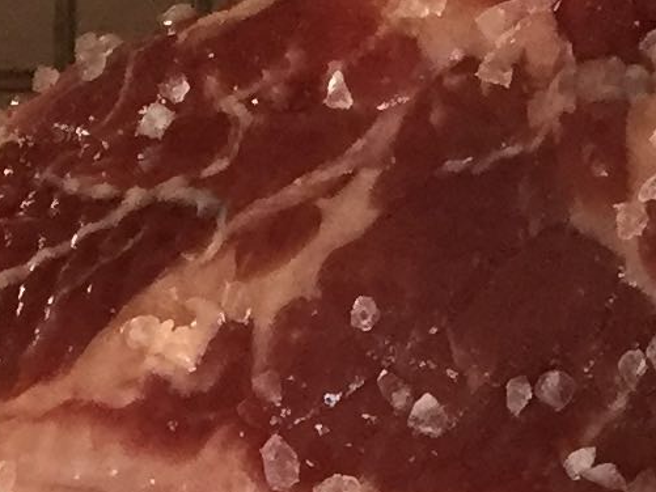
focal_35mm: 189
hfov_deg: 10.3
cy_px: 1349
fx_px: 3583
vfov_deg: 7.2
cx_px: -76
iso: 50
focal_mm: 4.15
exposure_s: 1/30
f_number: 2.2
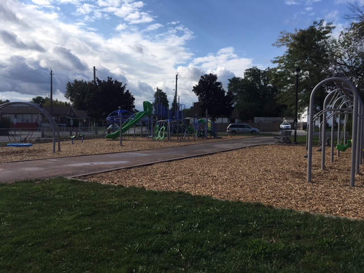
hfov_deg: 61.7
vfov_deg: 48.2
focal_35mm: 29
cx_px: 182
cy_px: 136
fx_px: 305
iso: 25
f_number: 2.2
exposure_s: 1/1876
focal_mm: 4.15
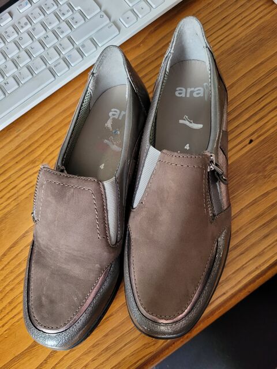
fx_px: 277
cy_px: 184
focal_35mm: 26
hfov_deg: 53.1
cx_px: 138
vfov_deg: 67.3
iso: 250
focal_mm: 5.4
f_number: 1.8
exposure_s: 1/120
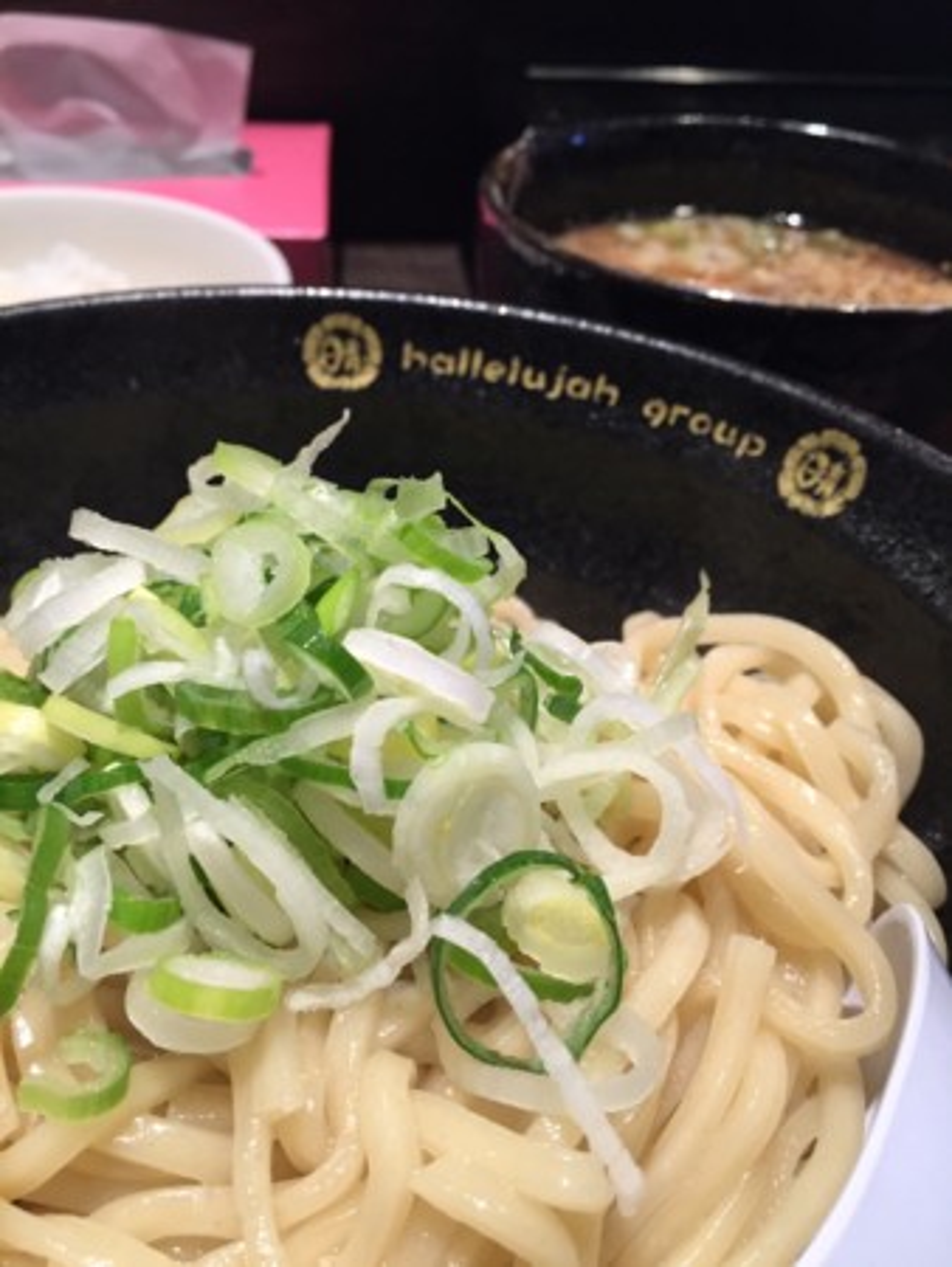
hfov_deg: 48.3
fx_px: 1062
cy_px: 634
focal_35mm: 29
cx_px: 476
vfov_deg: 61.6
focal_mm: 4.15
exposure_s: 1/30
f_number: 2.2
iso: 50
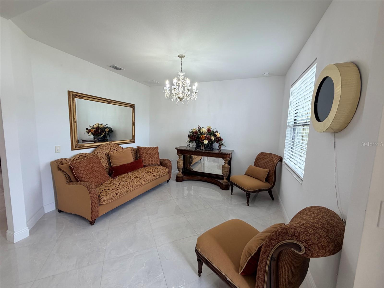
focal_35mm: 14
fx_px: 155
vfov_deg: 85.7
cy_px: 144
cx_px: 192
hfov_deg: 102.1
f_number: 2.2
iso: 125
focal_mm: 2.22
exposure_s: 1/120
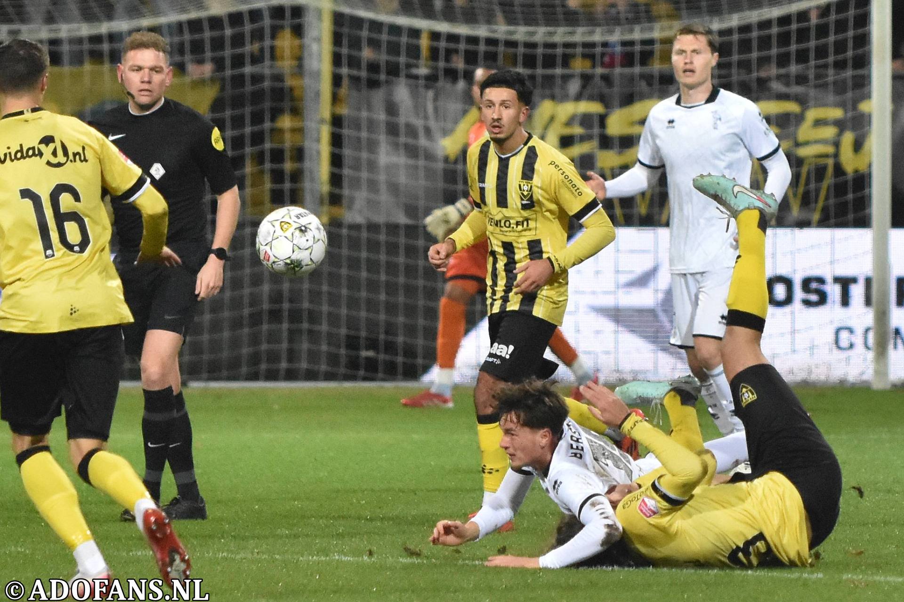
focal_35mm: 262
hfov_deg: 7.8
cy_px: 301
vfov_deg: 5.2
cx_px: 452
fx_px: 6591
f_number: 2.8
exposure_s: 1/800
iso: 2500
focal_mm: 175
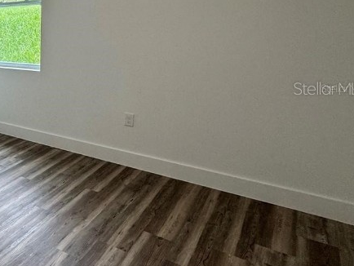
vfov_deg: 42.4
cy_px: 88
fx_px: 338
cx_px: -47
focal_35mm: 33
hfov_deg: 41.9
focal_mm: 2.22
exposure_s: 1/120
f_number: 2.2
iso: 160
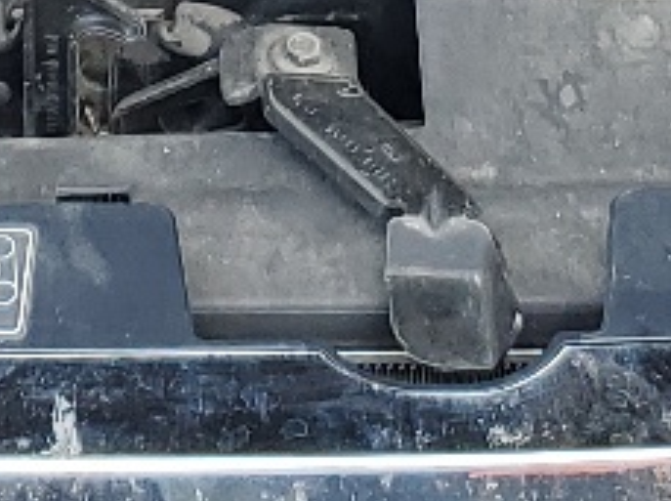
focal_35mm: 182
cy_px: -712
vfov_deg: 7.6
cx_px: 94
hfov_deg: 10.8
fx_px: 3522
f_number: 1.5
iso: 50
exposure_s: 1/526
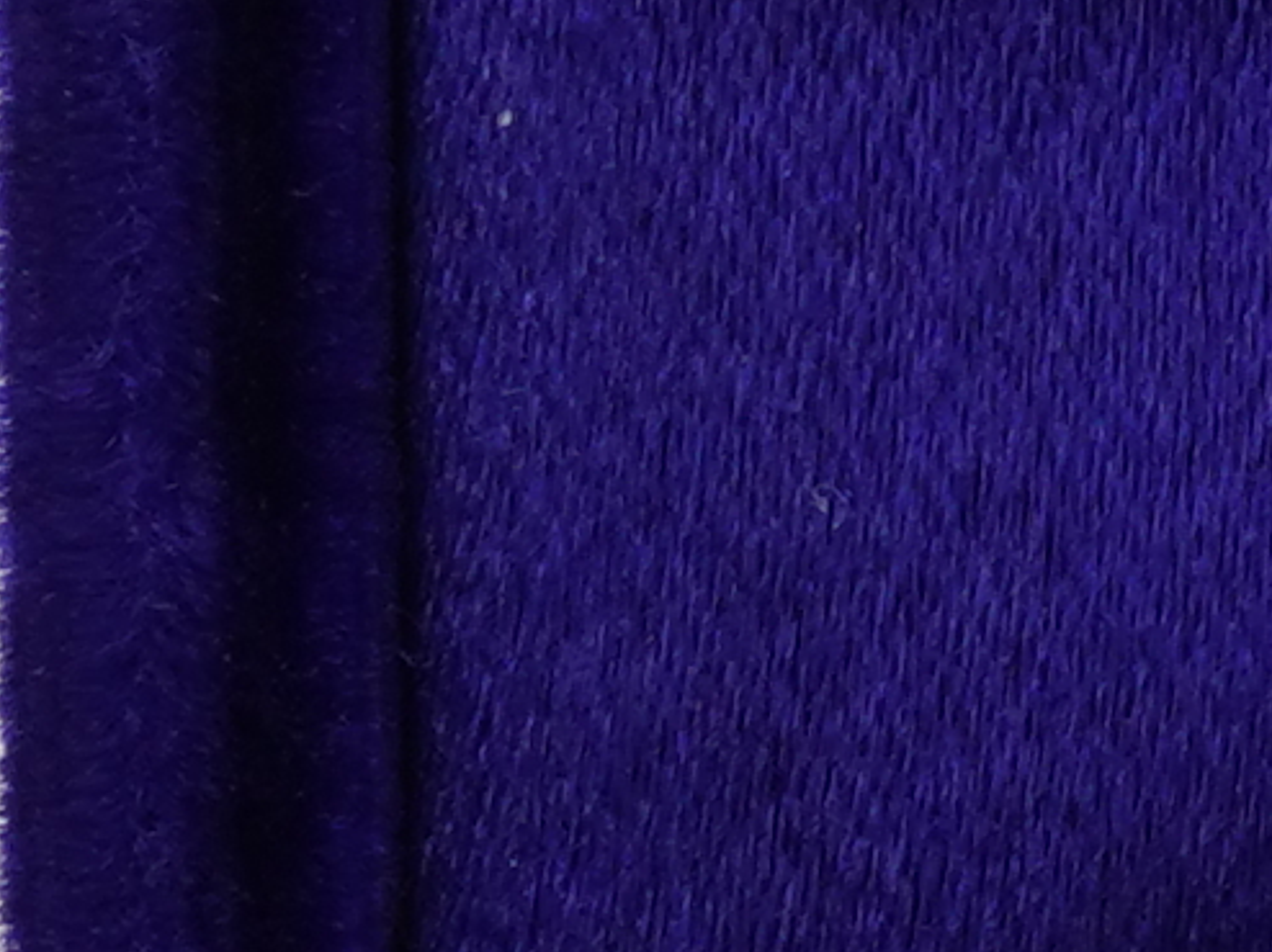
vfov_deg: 4.3
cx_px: 3113
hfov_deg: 5.5
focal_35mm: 345
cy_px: -715
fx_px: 12671
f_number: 22
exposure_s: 1/125
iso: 640
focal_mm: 30
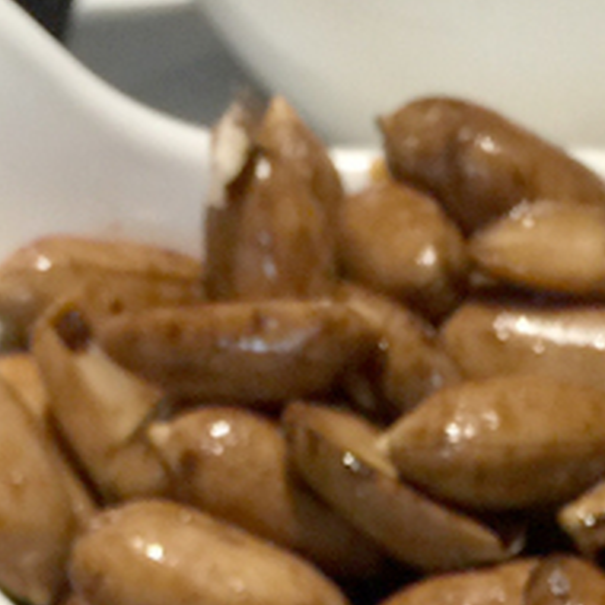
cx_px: 430
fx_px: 2729
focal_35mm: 138
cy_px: 1127
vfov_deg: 11.6
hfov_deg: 12.6
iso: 50
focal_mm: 4.15
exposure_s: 1/33
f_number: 2.2
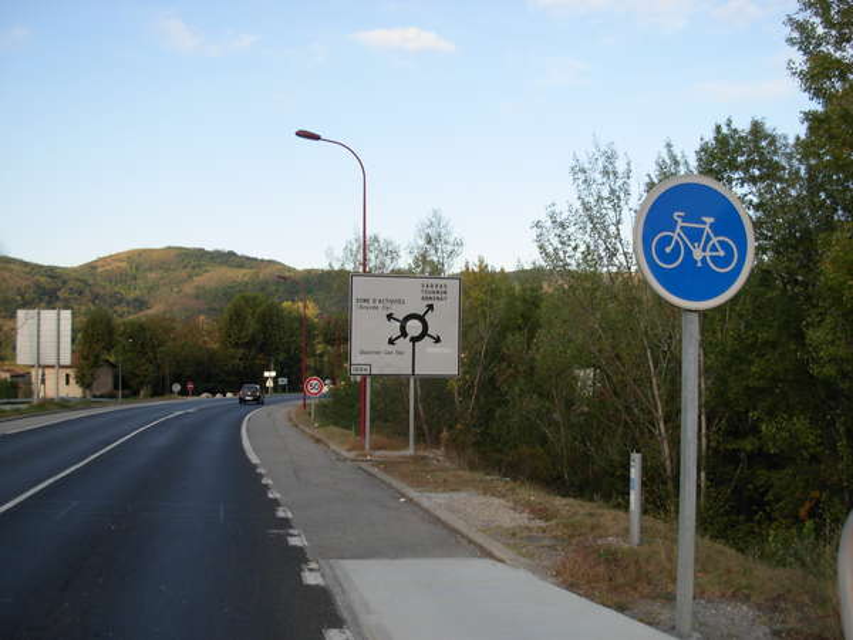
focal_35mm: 38
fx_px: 936
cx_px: 426
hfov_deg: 49.0
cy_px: 320
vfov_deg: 37.7
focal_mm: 6.3
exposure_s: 1/443
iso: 79
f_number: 2.9
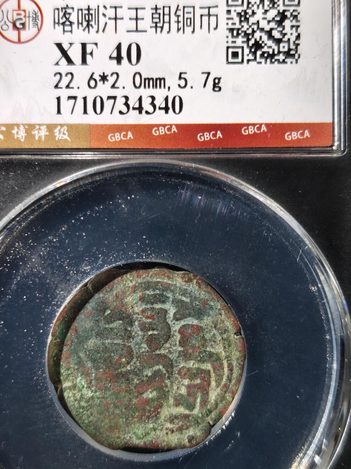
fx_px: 757
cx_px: 160
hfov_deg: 26.1
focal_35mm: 56
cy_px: 256
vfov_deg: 34.3
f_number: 1.63
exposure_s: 1/100
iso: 200
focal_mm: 5.85
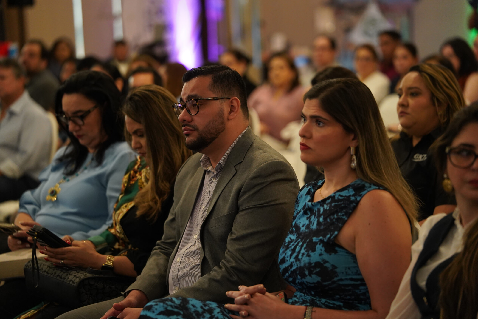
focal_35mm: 119
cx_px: 239
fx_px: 1580
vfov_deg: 11.5
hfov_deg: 17.2
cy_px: 160
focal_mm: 119
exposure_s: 1/320
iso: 3200
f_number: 2.8
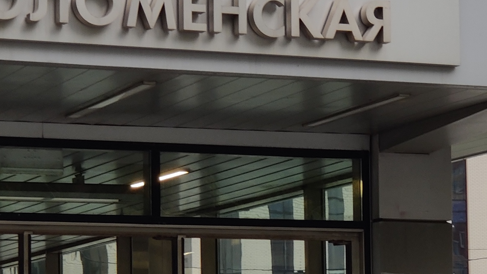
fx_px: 2776
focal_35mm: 215
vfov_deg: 5.6
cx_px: 403
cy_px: 241
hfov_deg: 10.0
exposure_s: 1/100
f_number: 2.2
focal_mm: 6.22
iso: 125
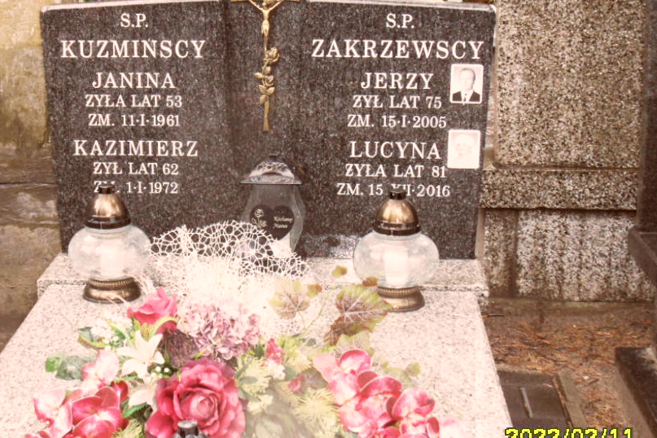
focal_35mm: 66
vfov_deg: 20.6
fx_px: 1204
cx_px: 257
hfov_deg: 30.4
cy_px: 189
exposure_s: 1/45
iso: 320
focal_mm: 8.2
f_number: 3.8
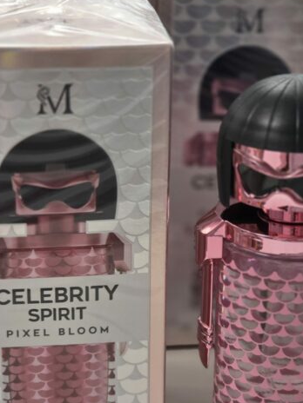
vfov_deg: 16.5
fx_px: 1389
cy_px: 272
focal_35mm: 119
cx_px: 226
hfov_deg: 12.4
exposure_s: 1/100
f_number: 2.4
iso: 250
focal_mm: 7.9
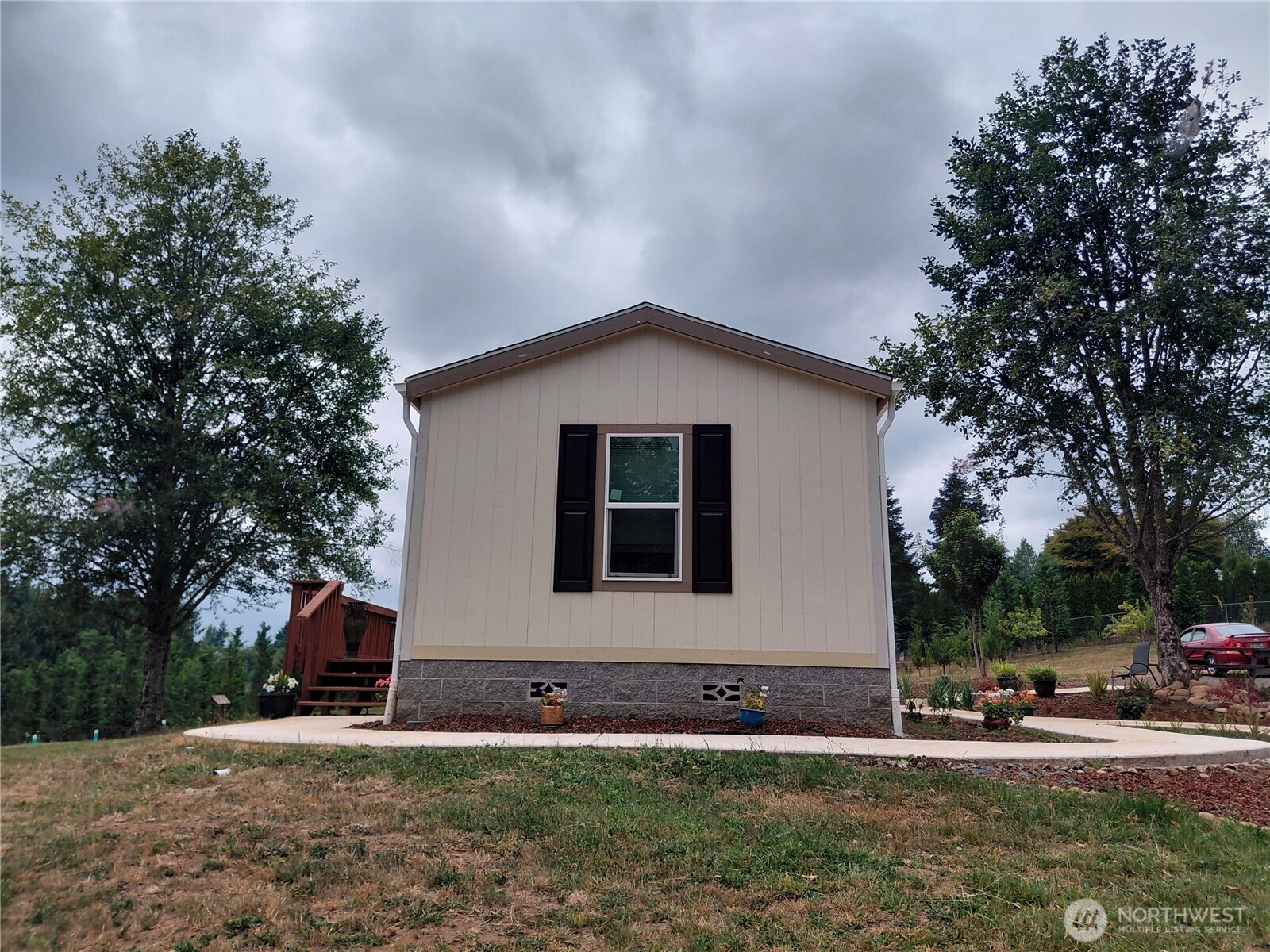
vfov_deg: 54.9
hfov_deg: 69.4
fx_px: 917
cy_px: 476
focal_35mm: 25
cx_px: 635
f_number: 1.8
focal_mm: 4.69
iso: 50
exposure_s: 1/3366
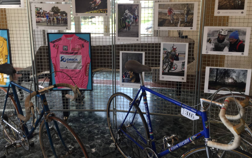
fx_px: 220
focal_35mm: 32
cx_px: 123
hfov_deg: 59.6
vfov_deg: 39.2
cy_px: 62
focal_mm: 4.15
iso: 40
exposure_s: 1/50
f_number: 2.2
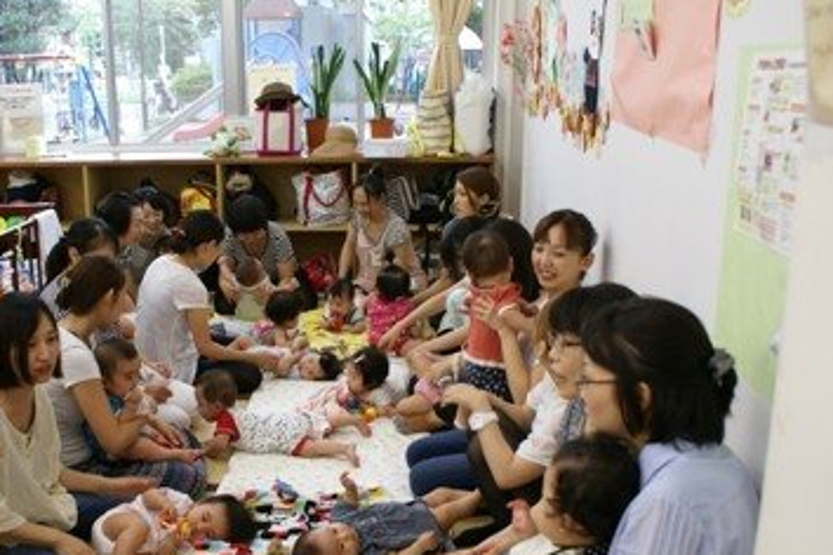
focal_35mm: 42
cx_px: 318
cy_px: 334
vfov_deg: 31.8
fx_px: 972
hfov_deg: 46.0
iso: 125
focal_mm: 22
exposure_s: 1/40
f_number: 4
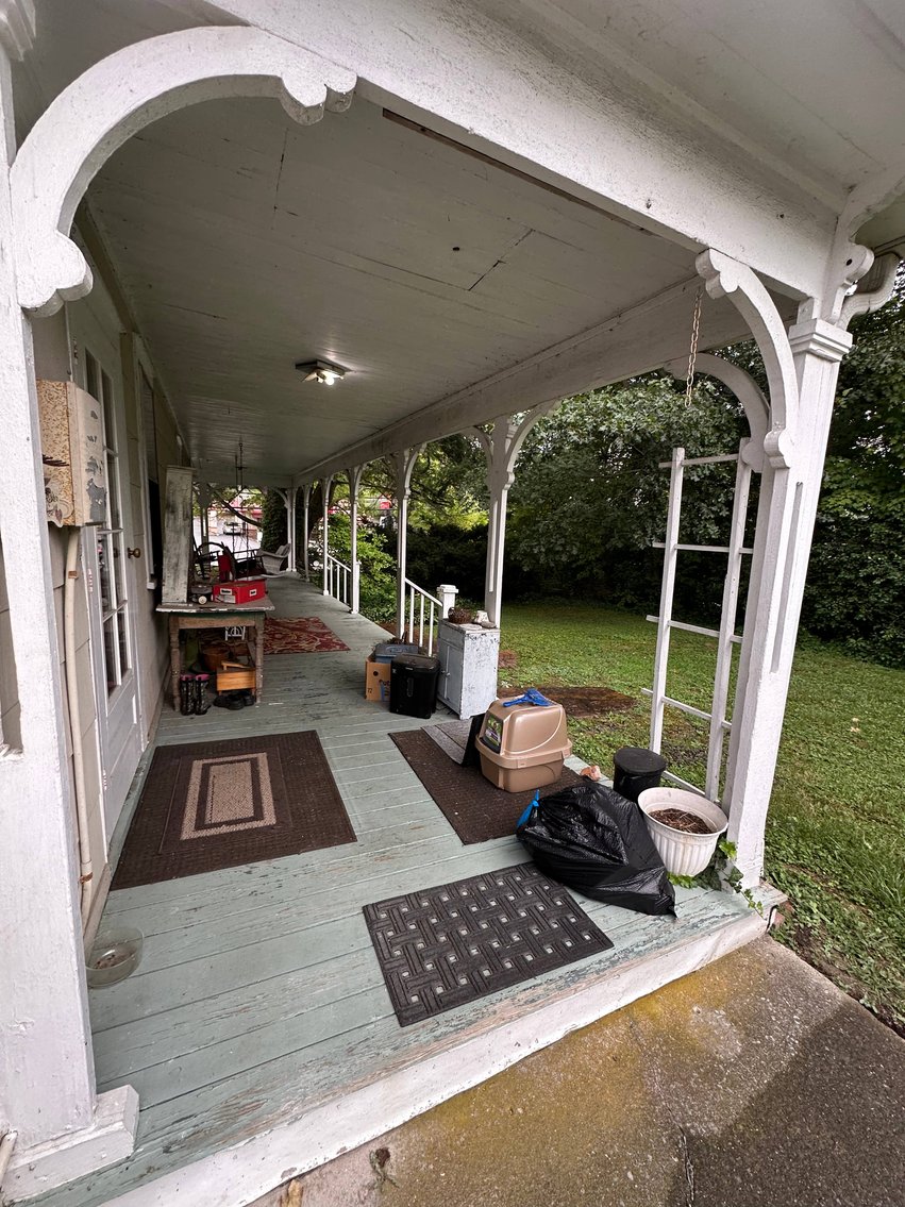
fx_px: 488
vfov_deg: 102.1
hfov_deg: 85.7
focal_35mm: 14
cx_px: 452
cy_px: 604
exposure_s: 1/120
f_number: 2.2
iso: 50
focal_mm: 2.22
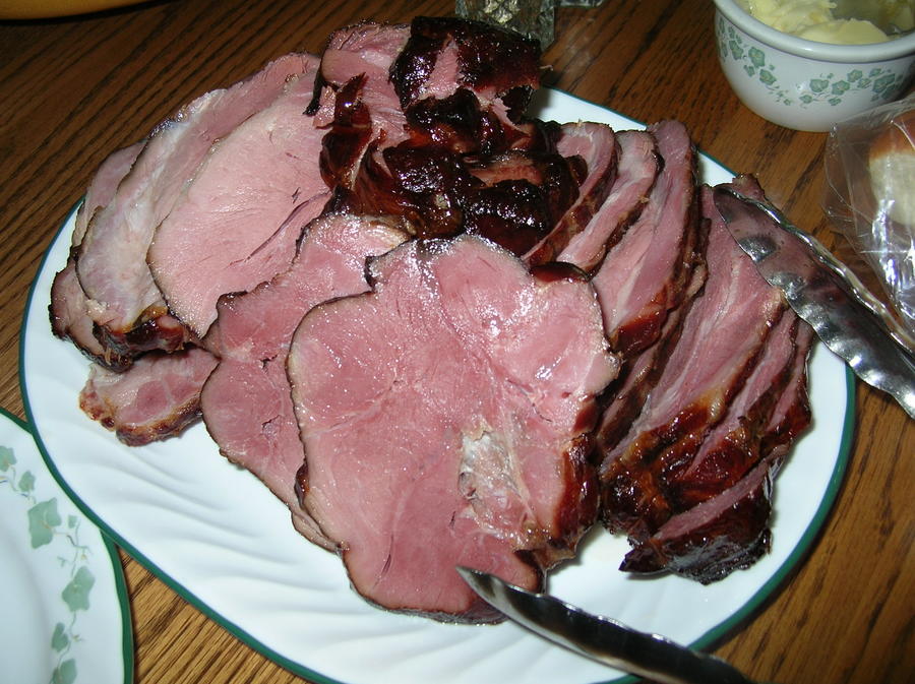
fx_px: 951
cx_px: 458
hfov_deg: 51.4
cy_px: 342
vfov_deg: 39.6
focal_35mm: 36
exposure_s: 1/60.1
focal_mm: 6
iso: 50
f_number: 2.7
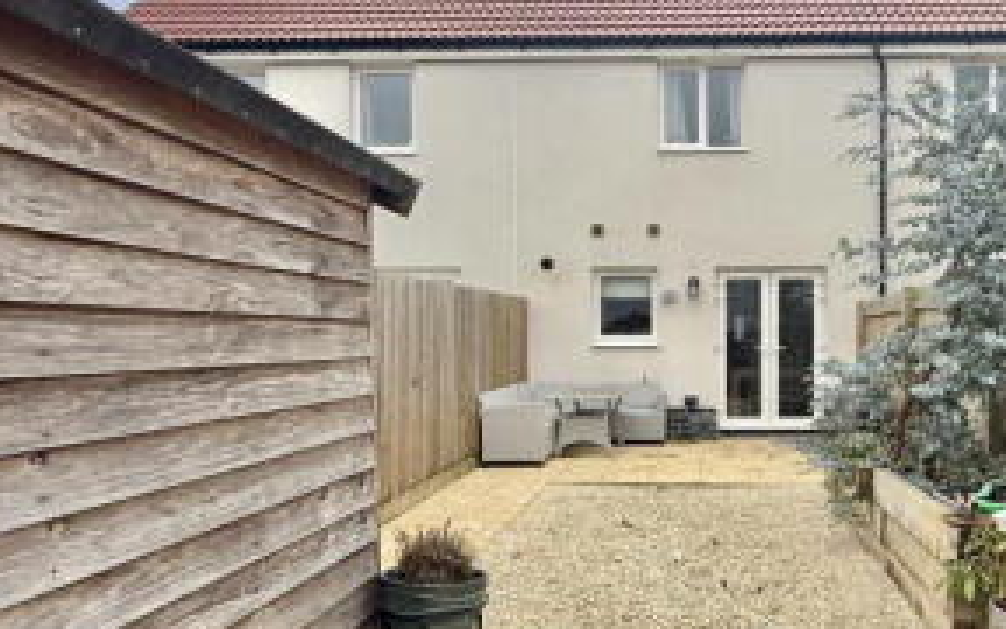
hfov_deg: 60.9
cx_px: 697
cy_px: 372
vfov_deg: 41.7
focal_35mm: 30
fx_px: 823
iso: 50
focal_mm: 2.22
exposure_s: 1/232
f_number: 2.2
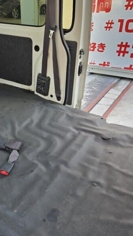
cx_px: 21
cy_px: 116
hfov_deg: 33.3
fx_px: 213
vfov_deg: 58.0
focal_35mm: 34
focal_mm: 5.4
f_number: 1.8
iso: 50
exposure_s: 1/180
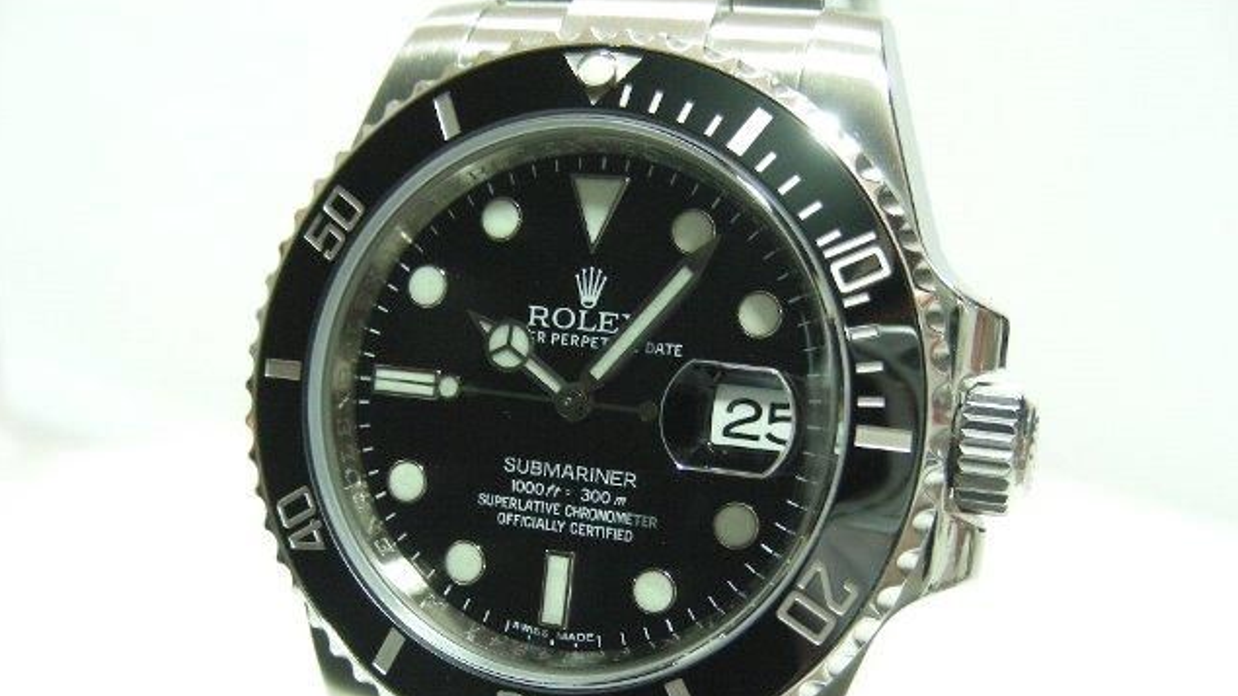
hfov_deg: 45.5
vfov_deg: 26.4
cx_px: 620
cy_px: 452
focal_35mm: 45
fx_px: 1477
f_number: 3.5
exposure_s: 1/18.5
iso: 200
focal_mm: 6.8
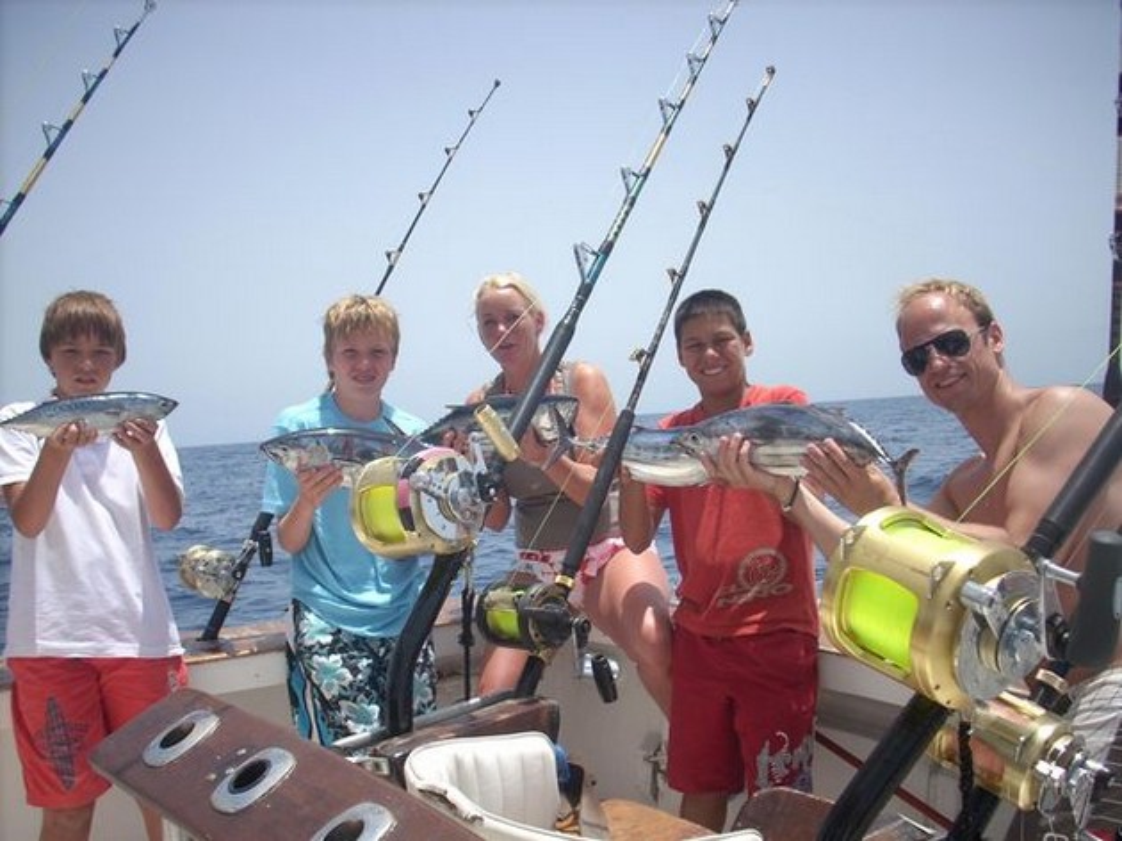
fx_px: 1199
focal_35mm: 37
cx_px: 561
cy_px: 420
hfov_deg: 50.2
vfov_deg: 38.6
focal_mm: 6.2
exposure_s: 1/250
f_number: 5.6
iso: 64
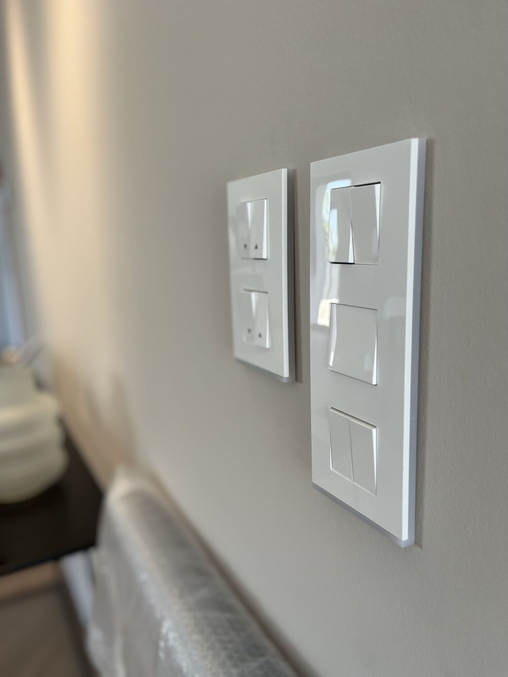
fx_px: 509
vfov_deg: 67.3
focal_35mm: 26
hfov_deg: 53.1
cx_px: 254
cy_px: 338
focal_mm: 5.1
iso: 50
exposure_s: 1/122
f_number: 1.6
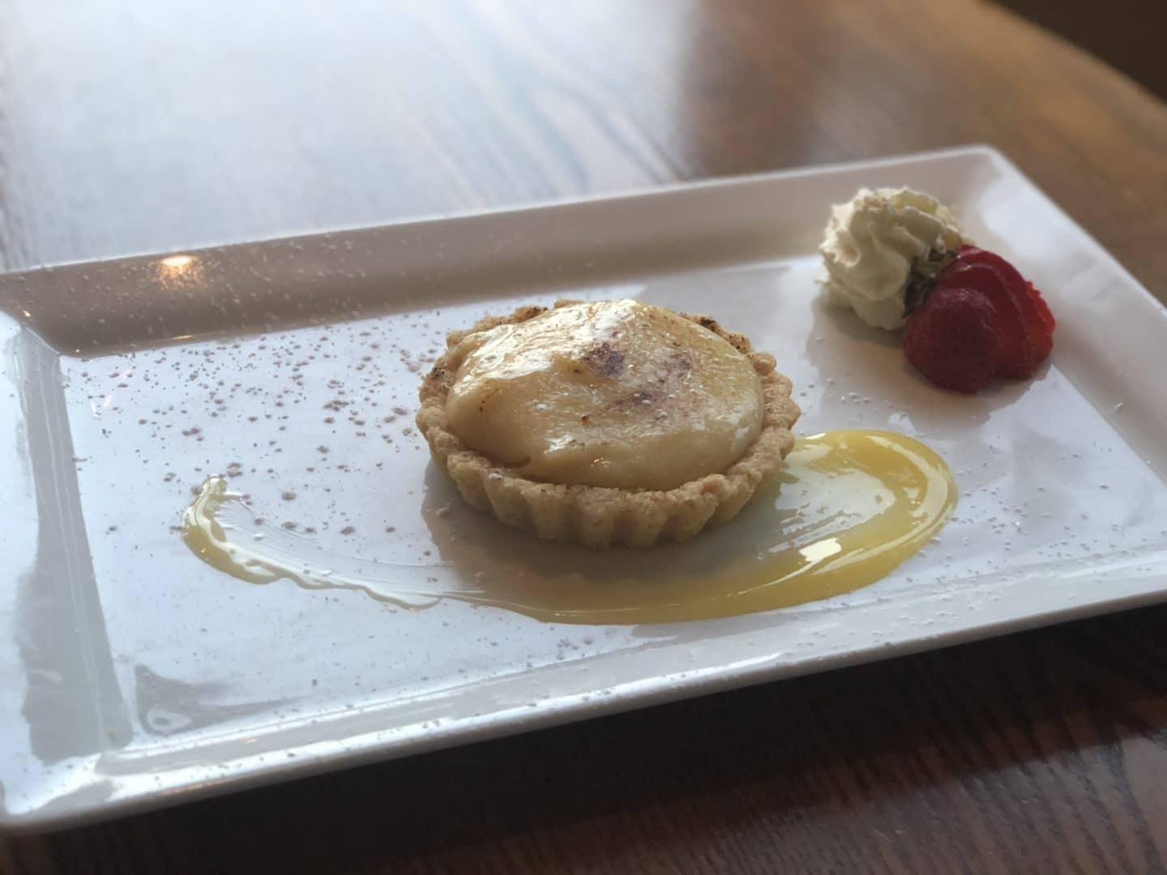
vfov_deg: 25.7
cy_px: 438
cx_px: 584
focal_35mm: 57
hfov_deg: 33.8
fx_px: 1922
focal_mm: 6.6
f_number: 2.8
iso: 250
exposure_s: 1/50
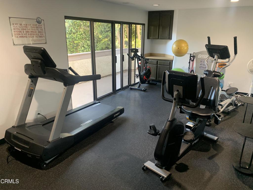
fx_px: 190
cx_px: 126
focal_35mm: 26
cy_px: 95
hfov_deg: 67.3
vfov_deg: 53.1
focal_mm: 4.25
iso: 320
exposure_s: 1/60
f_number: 1.8
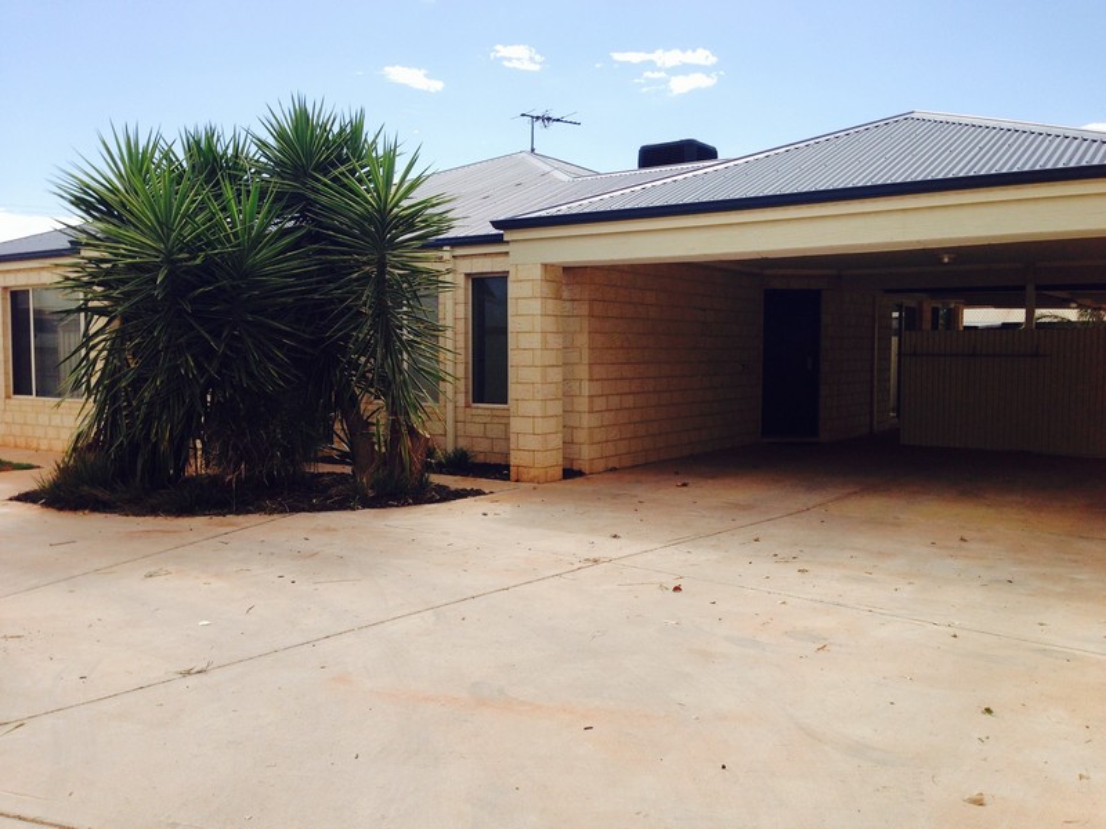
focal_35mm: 33
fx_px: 1054
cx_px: 553
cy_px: 414
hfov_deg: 55.4
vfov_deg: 42.9
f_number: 2.4
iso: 50
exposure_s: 1/1466
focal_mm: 4.12
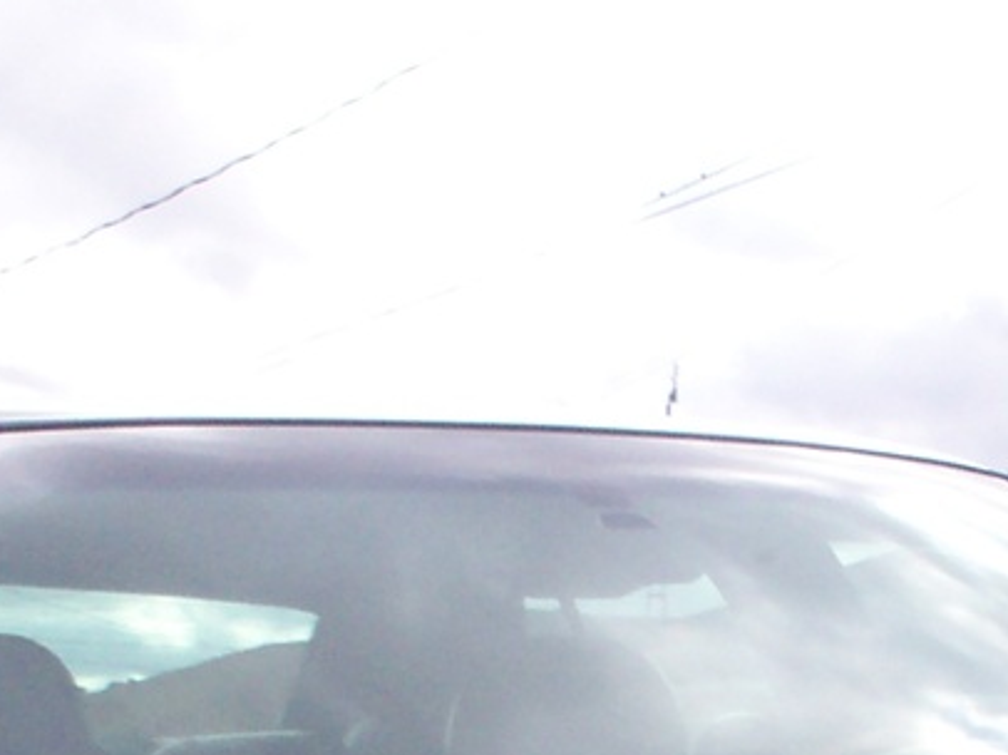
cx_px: 859
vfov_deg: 10.0
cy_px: 1269
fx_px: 4133
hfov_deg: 13.8
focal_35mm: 142
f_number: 4.5
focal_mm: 6
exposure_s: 1/355
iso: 100
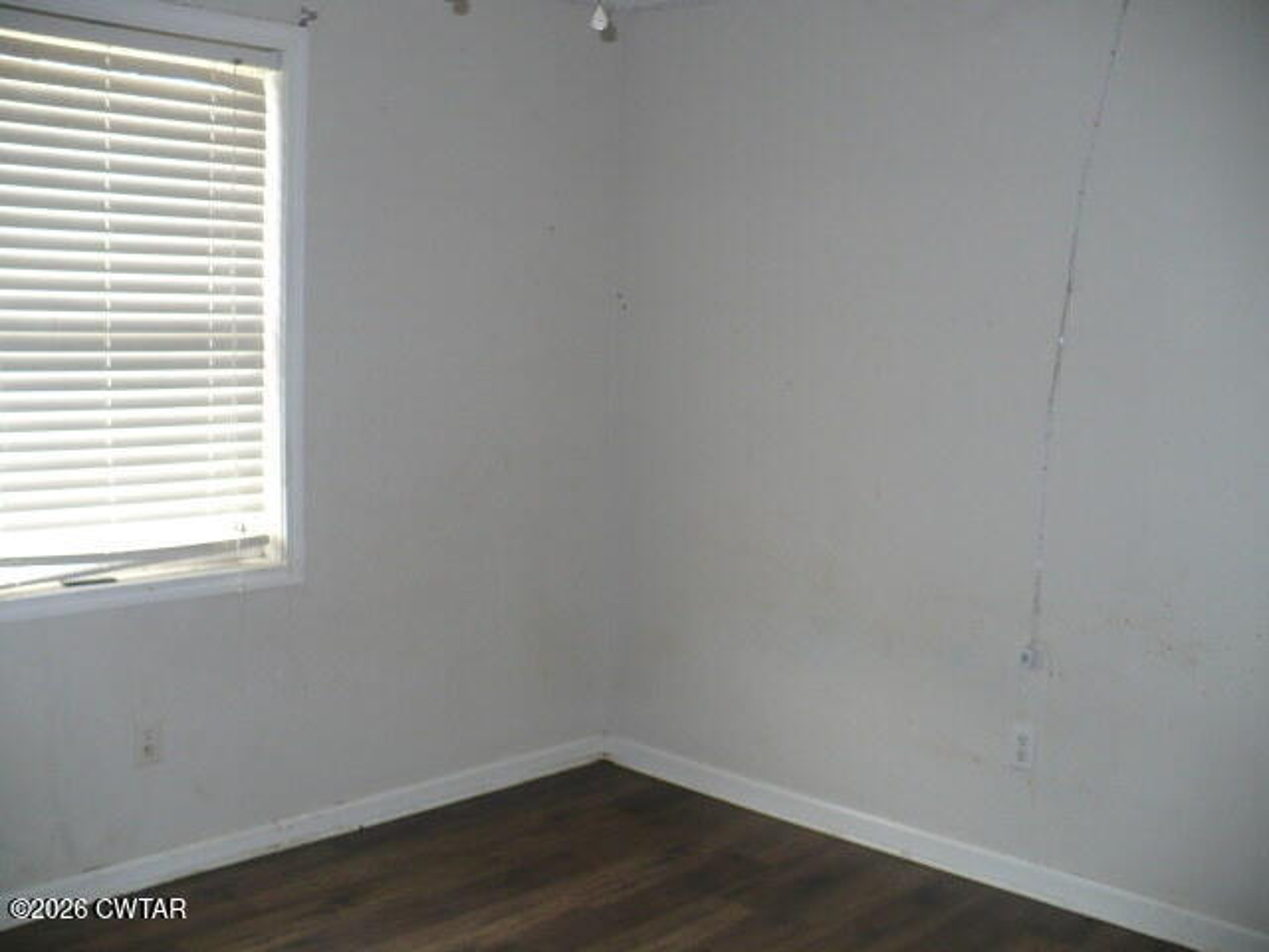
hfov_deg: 50.1
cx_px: 634
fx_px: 1356
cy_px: 476
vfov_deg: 38.7
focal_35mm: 37
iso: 125
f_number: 2.8
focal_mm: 6.1
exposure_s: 1/30
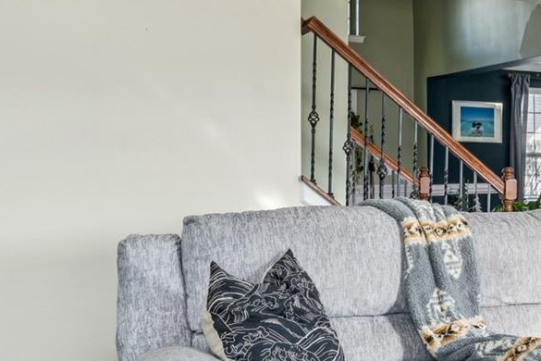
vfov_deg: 23.7
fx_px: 857
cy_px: 154
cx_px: 596
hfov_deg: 31.1
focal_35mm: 57
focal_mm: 16.3
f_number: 13
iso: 100
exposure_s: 1/2
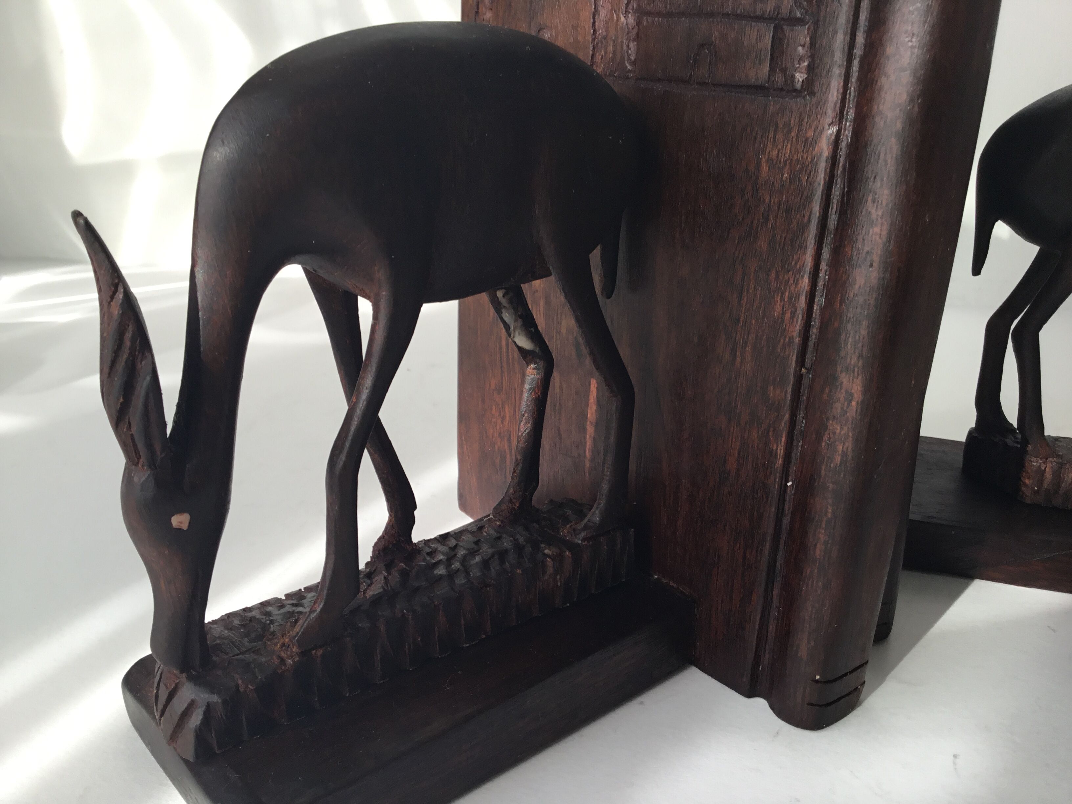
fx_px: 960
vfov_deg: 45.4
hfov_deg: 58.4
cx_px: 536
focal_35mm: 31
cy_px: 402
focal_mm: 3.3
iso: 25
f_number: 2.4
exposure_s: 1/100
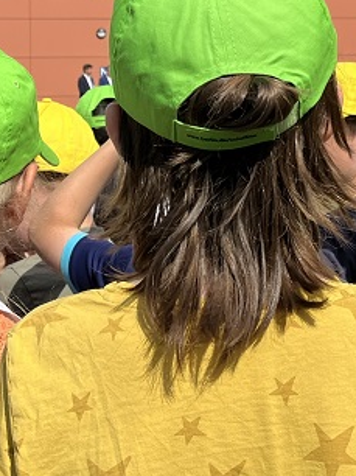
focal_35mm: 85
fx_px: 1167
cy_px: 50
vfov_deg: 22.5
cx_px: 191
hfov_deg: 17.3
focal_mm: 5.1
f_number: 1.6
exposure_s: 1/4854
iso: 50
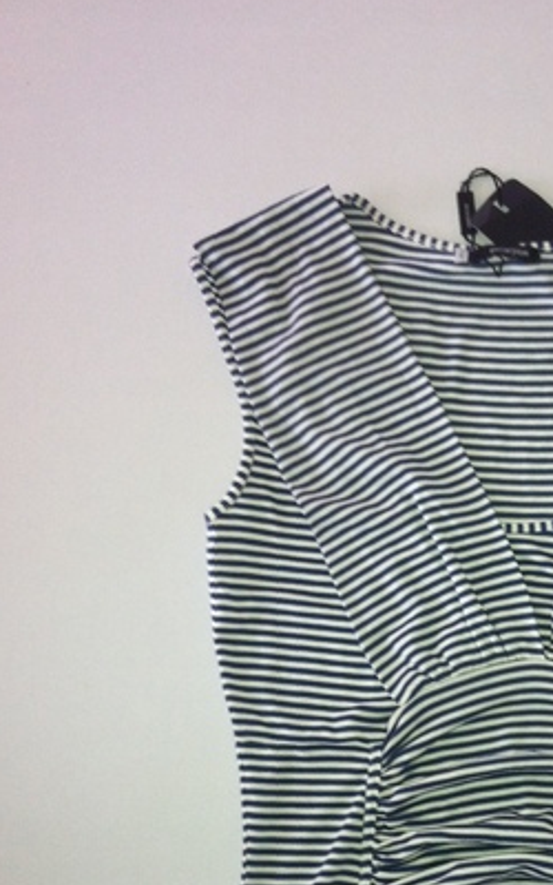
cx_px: 511
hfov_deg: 20.5
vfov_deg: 32.4
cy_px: 652
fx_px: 1495
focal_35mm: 62
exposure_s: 1/17
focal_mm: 3.85
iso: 80
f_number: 2.8
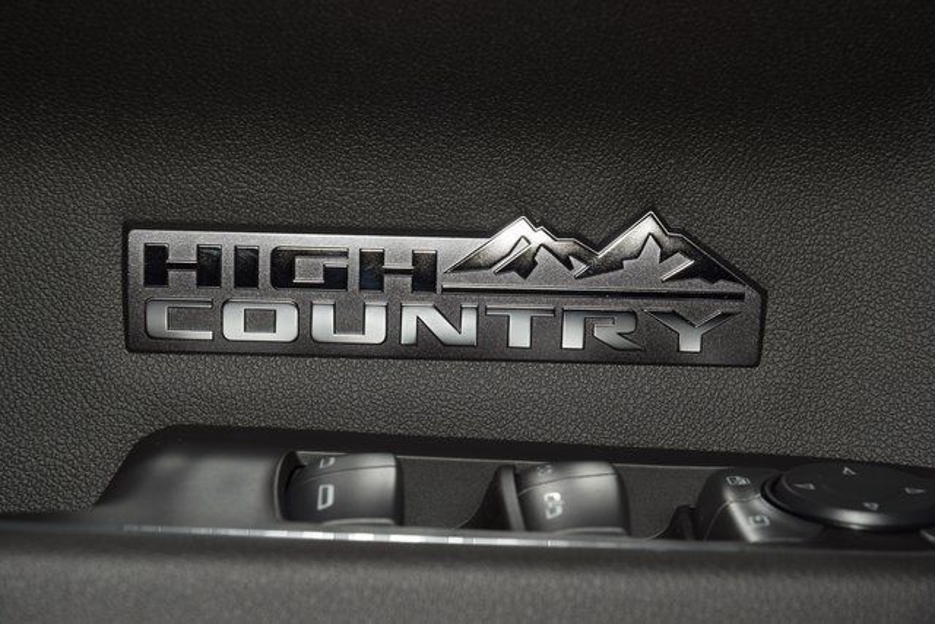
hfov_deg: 19.5
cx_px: 468
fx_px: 2728
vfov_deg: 13.0
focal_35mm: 105
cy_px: 312
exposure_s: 1/125
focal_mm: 70
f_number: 8
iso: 100
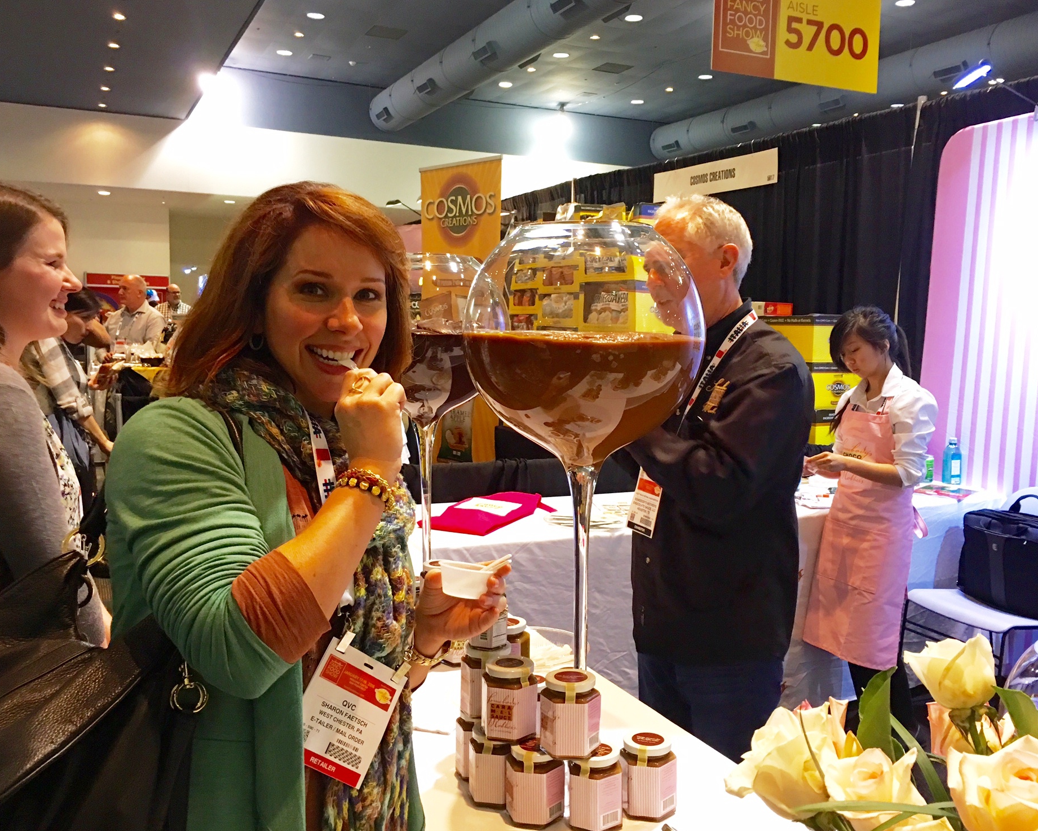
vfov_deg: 47.1
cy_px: 408
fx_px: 952
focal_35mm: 31
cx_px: 544
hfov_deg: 57.2
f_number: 2.2
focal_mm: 4.15
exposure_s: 1/15
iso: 80
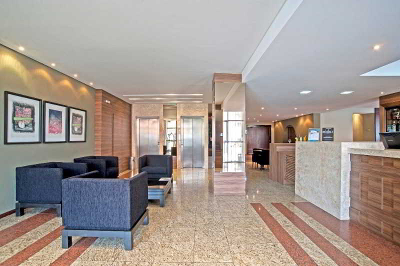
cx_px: 200
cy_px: 133
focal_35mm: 18
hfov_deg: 90.0
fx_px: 200
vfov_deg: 67.3
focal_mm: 18
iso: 200
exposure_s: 1/1.25
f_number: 11
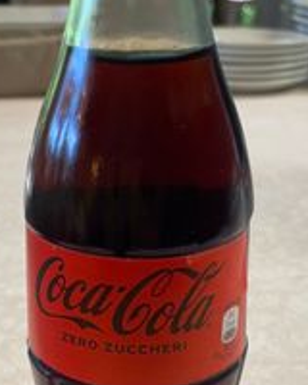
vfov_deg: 33.3
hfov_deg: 28.1
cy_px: 333
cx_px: 127
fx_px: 615
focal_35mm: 54
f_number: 1.8
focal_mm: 4.25
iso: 125
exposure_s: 1/107
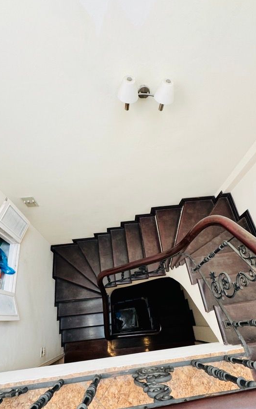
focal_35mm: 18
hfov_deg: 65.0
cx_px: 134
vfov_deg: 90.7
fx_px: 201
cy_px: 227
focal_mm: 2.22
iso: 80
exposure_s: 1/99
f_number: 2.2
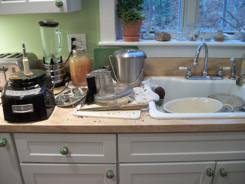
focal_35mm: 32
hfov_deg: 56.8
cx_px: 122
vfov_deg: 44.2
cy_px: 92
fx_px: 226
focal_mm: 5.7
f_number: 2.9
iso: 160
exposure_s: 1/20
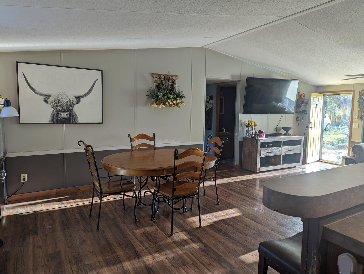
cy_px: 137
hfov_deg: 71.5
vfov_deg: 56.9
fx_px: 253
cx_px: 182
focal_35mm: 24
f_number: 1.85
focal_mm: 6.81
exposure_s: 1/64.3
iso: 34
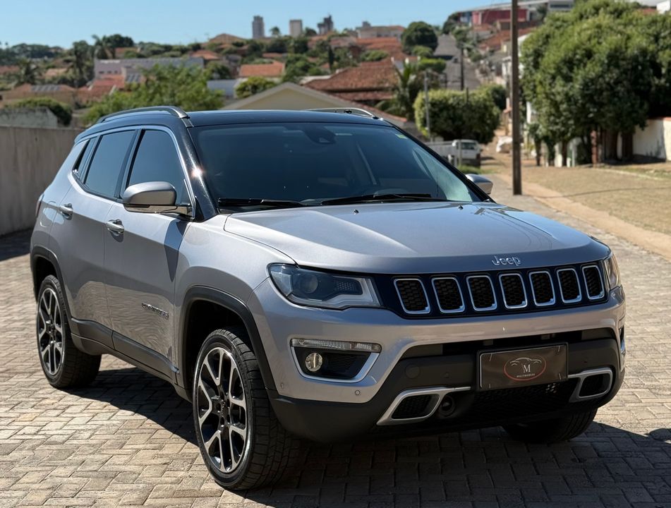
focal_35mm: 48
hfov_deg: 39.5
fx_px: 934
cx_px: 336
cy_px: 254
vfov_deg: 30.4
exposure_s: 1/4098
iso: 100
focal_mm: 6.76
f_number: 1.78
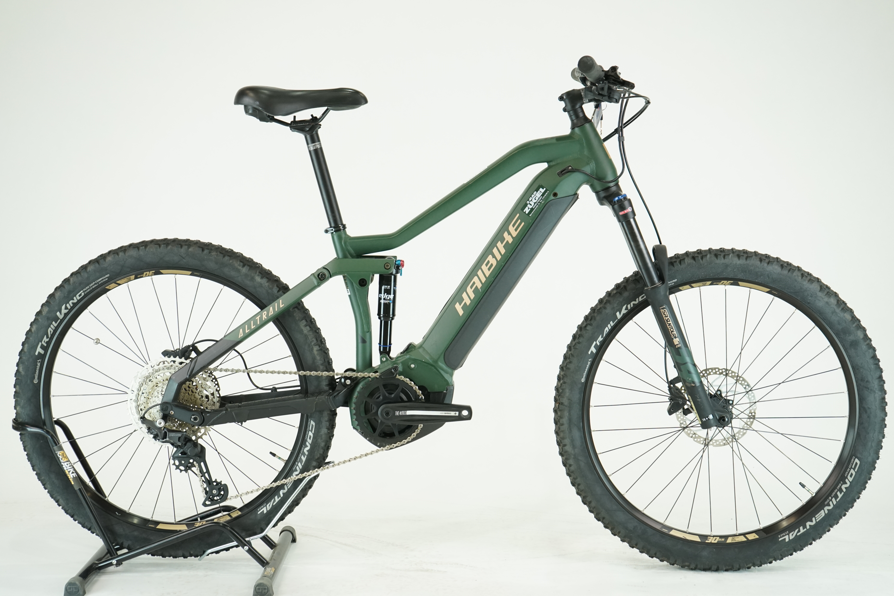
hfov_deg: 38.2
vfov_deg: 26.0
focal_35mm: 52
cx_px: 447
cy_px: 298
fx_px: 1291
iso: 1600
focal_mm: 52
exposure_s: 1/200
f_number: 5.6
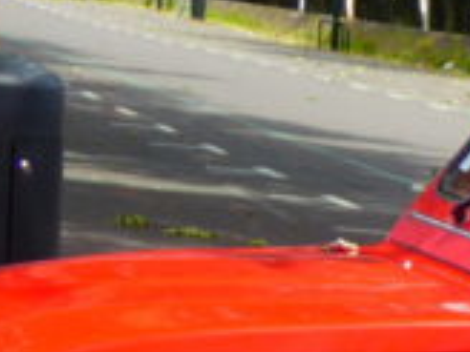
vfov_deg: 6.3
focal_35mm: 229
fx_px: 3109
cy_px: 730
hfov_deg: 8.0
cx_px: 1100
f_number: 4
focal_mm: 8.4
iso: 80
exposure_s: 1/160
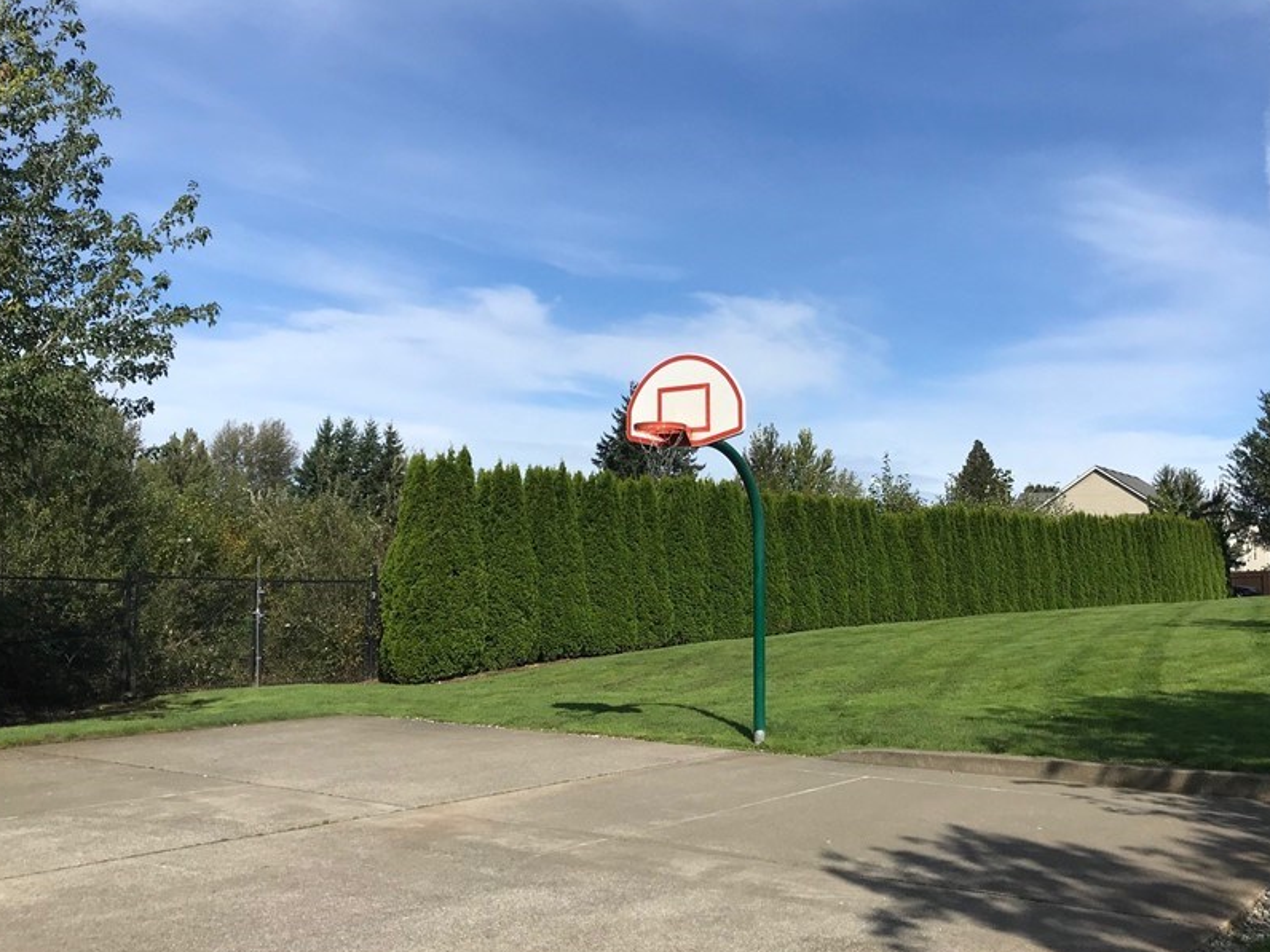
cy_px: 439
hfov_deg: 51.3
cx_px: 694
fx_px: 1321
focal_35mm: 36
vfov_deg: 39.6
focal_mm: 3.99
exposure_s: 1/3425
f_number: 1.8
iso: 20
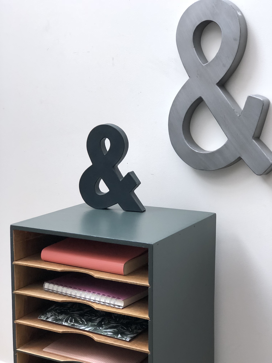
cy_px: 182
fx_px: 597
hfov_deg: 25.7
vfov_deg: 33.8
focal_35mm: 57
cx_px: 136
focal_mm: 6.6
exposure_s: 1/30
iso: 64
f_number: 2.8
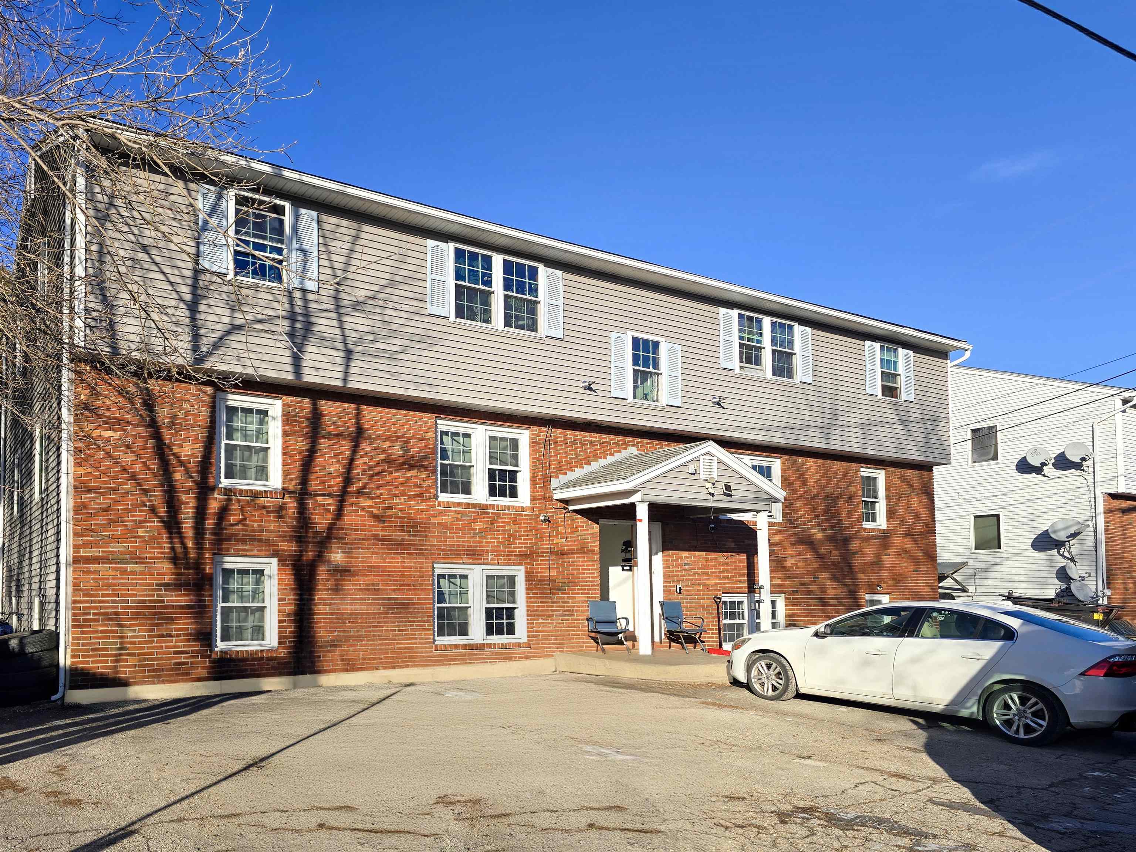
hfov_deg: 73.9
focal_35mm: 23
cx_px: 568
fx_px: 755
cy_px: 426
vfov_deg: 58.9
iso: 12
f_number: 1.7
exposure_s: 1/692
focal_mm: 6.3
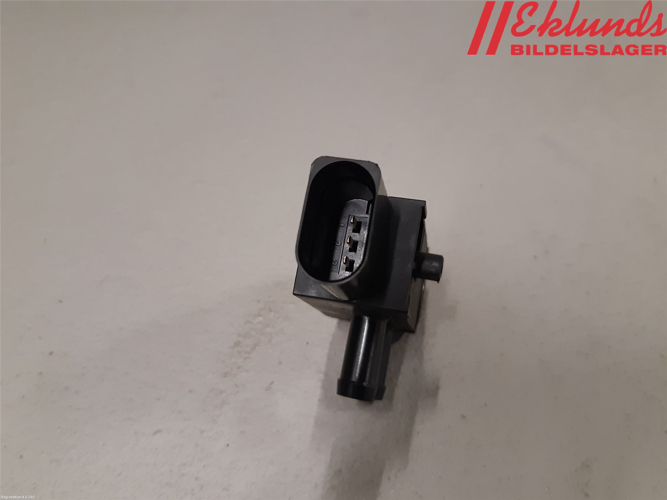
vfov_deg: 53.1
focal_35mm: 26
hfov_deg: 67.3
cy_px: 250
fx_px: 501
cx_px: 334
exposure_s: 1/50
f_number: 1.7
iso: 160
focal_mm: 3.93
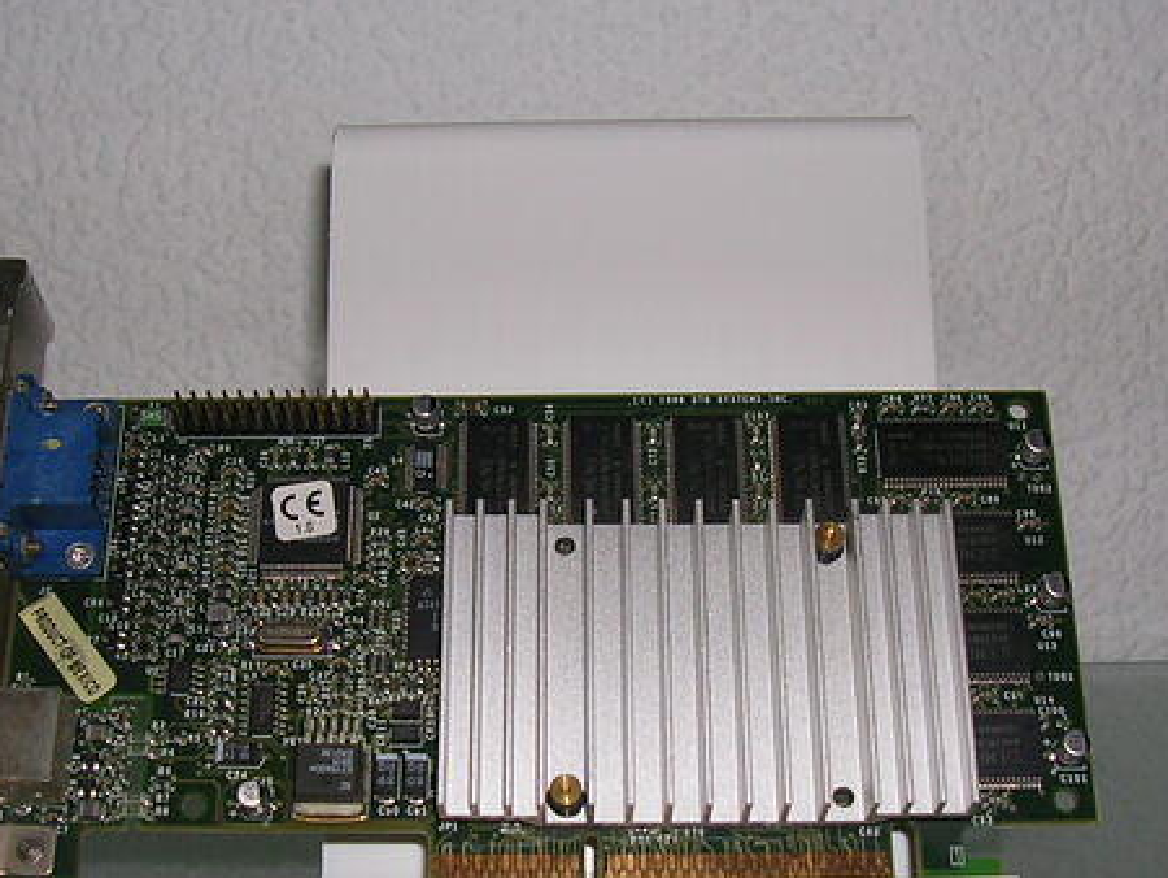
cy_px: 488
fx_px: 1823
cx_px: 555
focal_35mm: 54
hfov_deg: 35.5
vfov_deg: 27.0
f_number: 2.8
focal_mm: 5.8
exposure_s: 1/60.1
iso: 50
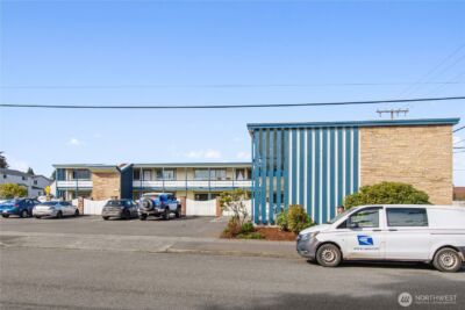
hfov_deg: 73.7
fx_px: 310
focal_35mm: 24
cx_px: 232
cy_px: 155
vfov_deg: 53.2
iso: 100
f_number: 10
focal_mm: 16
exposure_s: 1/400
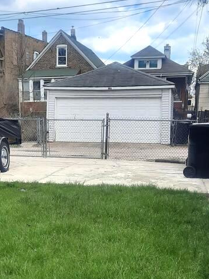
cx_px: 58
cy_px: 194
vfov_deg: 33.4
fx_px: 459
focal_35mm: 57
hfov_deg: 25.4
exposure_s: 1/805
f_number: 2
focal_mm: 4.6
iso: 32
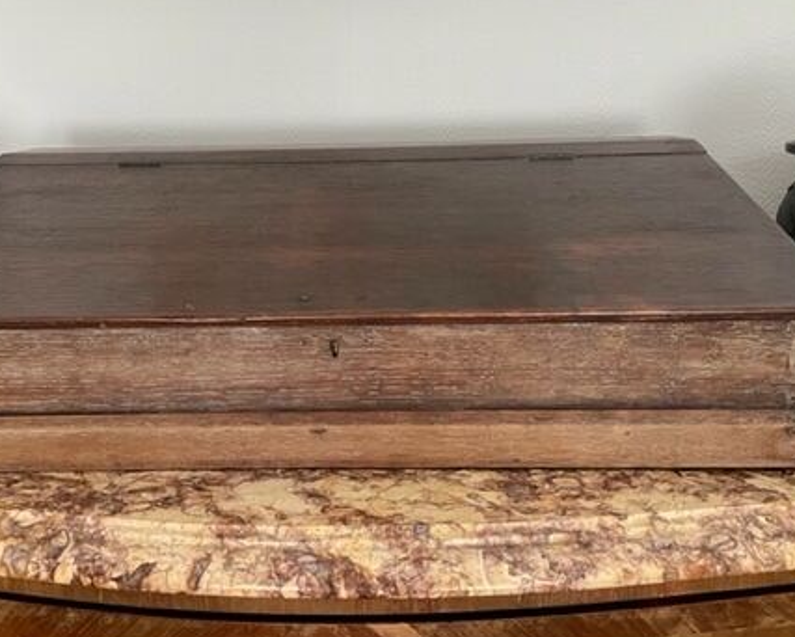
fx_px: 895
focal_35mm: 38
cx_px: 344
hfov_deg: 47.8
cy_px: 246
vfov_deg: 39.0
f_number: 1.6
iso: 250
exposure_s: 1/60
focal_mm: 4.2
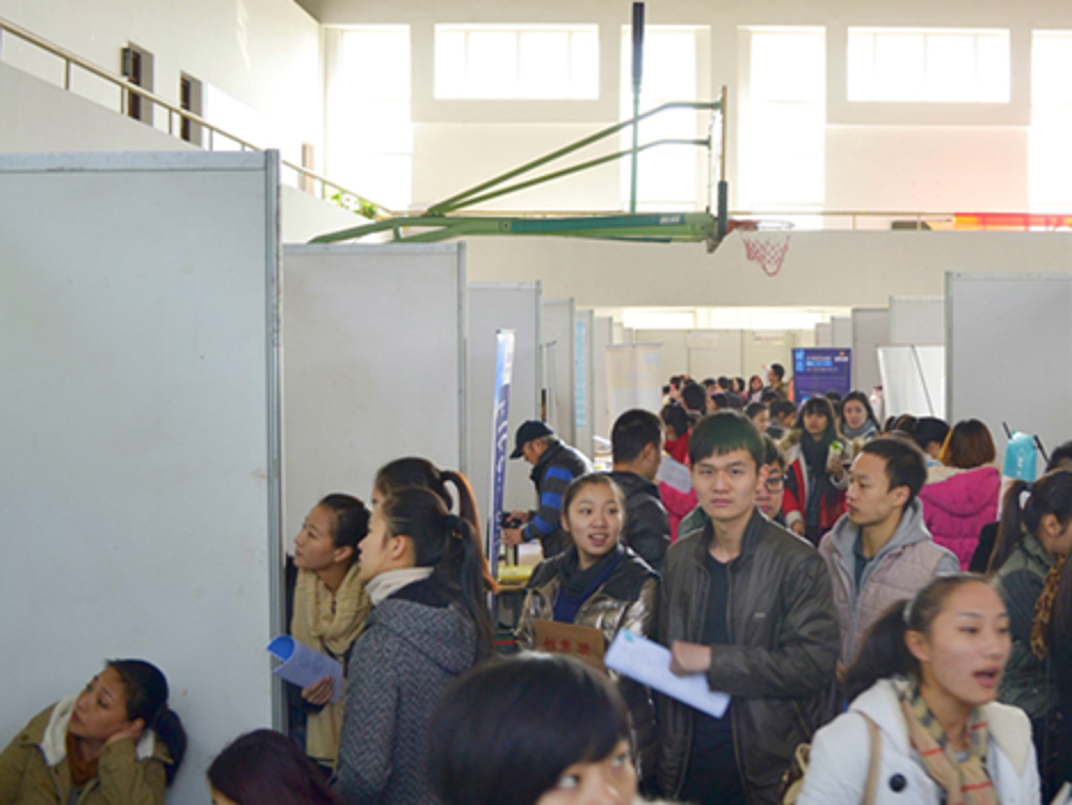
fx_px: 1332
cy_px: 380
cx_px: 761
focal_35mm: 43
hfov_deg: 42.9
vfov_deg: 33.6
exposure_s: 1/50
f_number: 3.8
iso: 200
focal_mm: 20
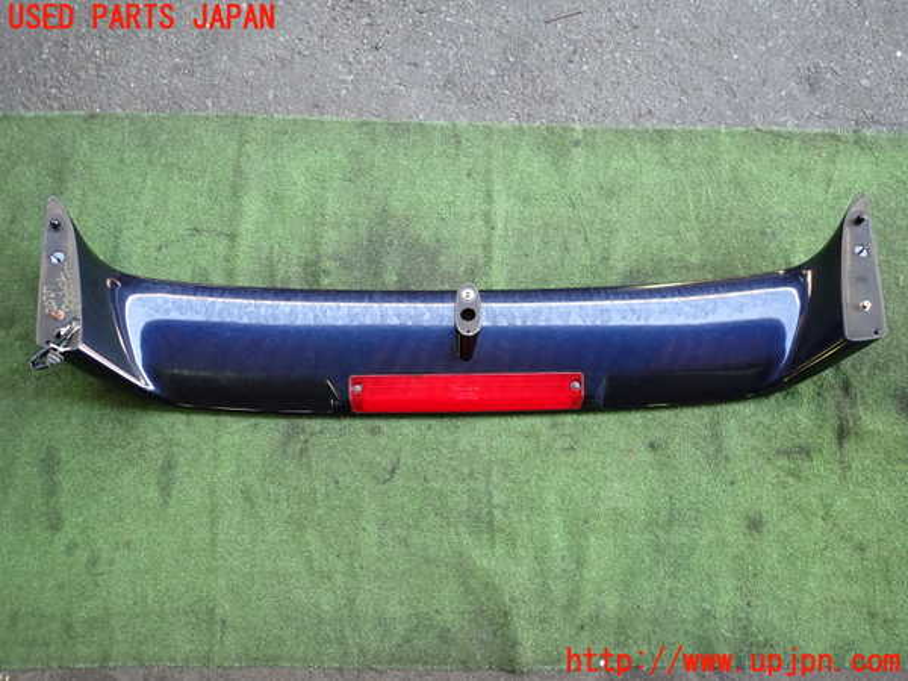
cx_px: 454
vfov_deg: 54.9
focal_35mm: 25
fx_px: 656
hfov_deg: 69.4
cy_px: 340
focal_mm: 4.5
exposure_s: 1/80
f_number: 2
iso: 200
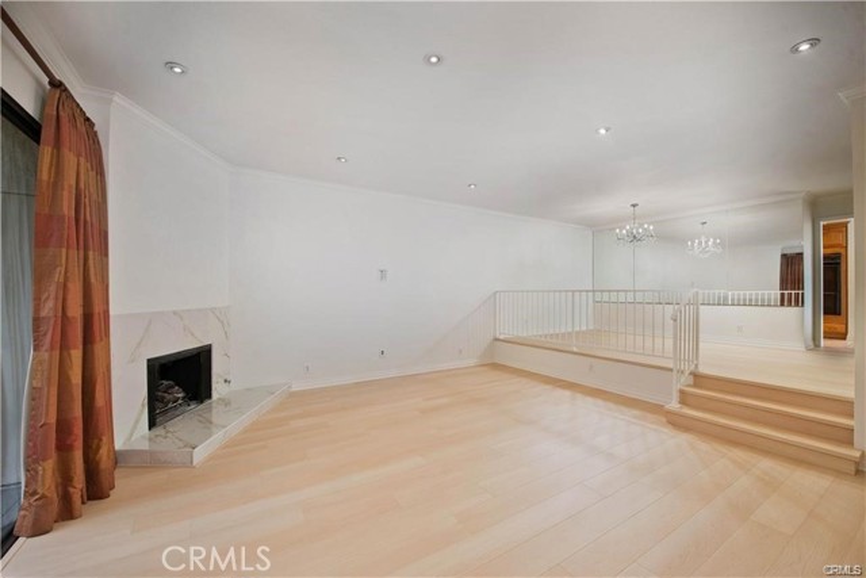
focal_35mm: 14
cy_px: 289
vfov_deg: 81.2
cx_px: 433
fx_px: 337
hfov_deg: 104.2
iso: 400
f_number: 6.3
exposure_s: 1/13
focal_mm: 14
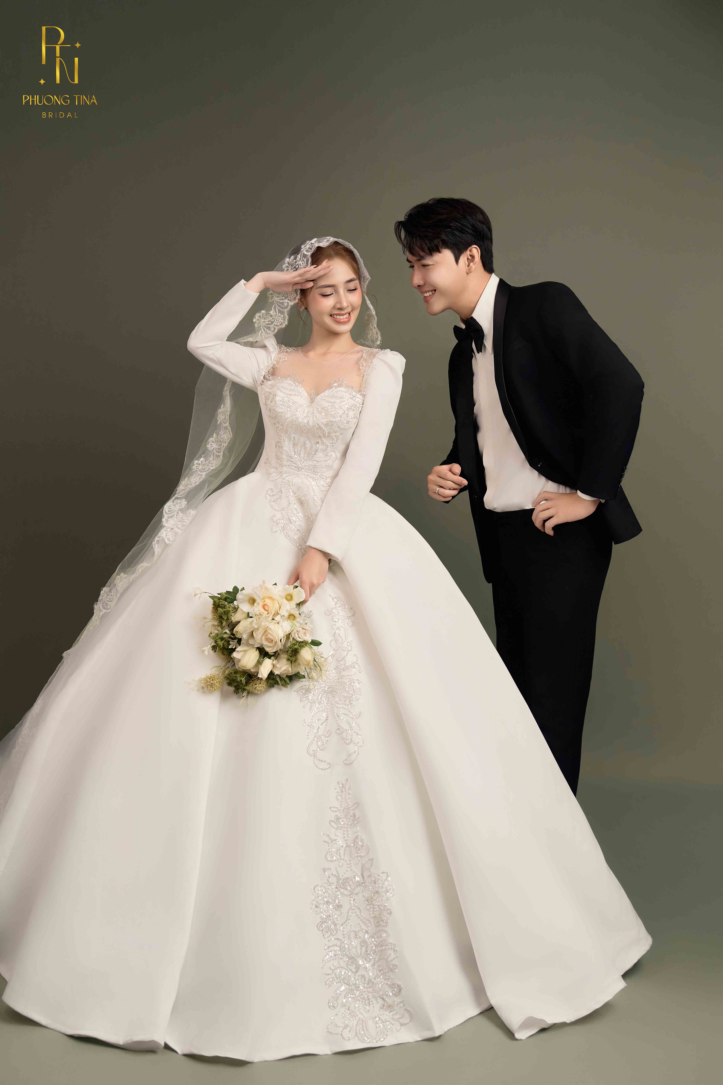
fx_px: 1295
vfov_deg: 45.4
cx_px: 362
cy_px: 542
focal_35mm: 43
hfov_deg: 31.2
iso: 500
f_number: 3.2
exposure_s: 1/125
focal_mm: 43
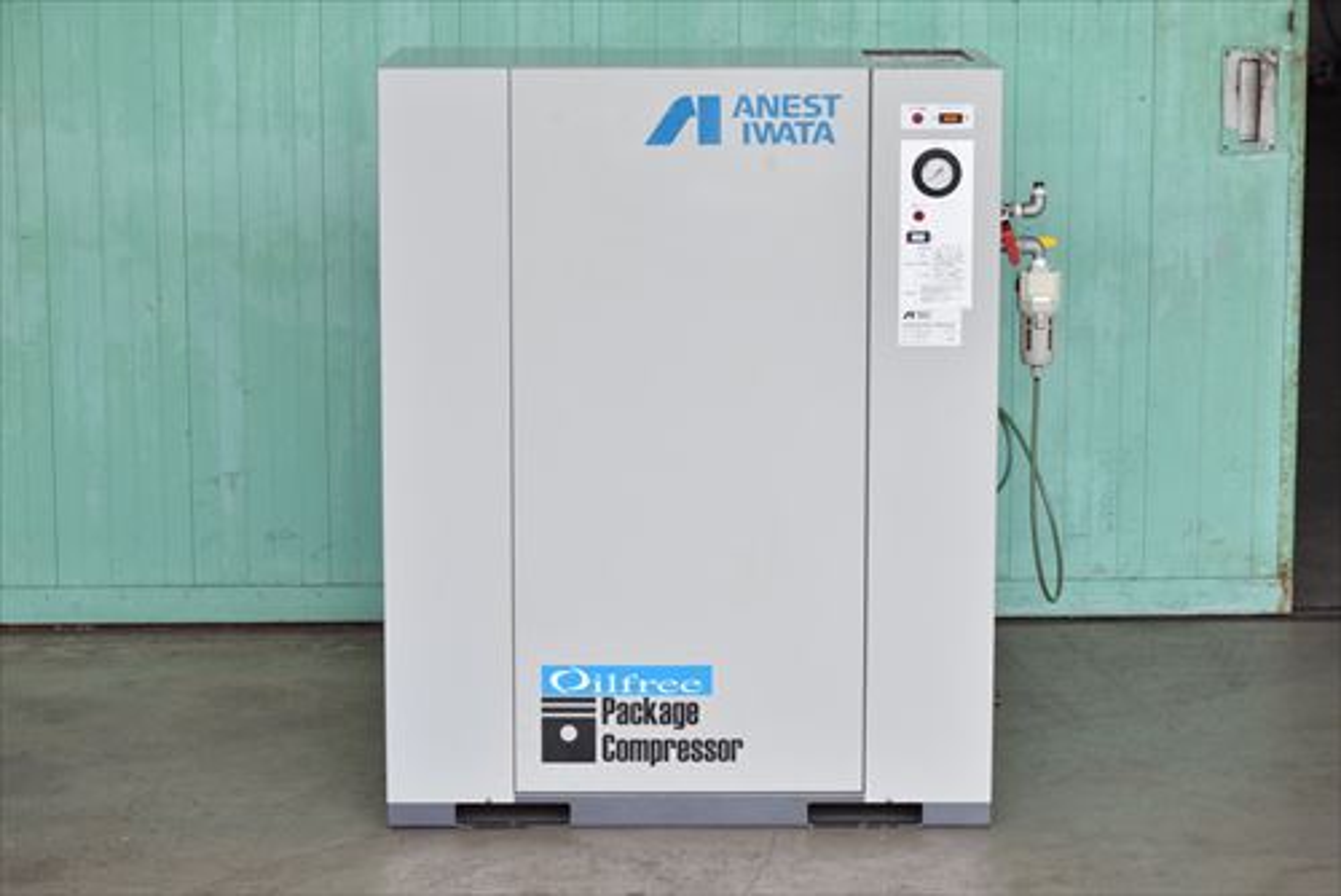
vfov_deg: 14.7
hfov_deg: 21.9
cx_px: 670
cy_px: 448
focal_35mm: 93
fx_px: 3466
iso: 1250
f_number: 6.3
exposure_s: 1/800
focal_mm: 62
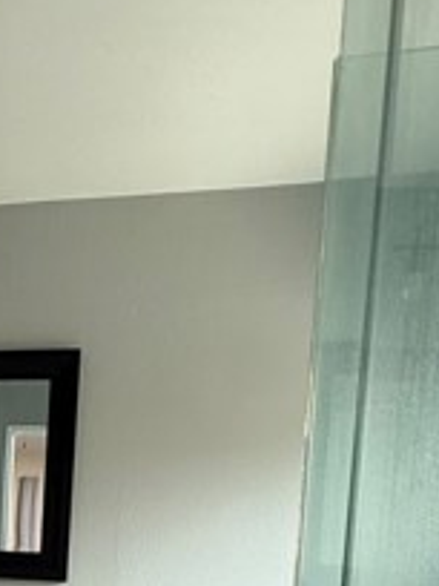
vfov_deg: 37.9
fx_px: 744
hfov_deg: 28.5
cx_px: -89
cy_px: 597
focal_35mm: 44
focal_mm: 2.22
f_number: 2.2
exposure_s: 1/99
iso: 250
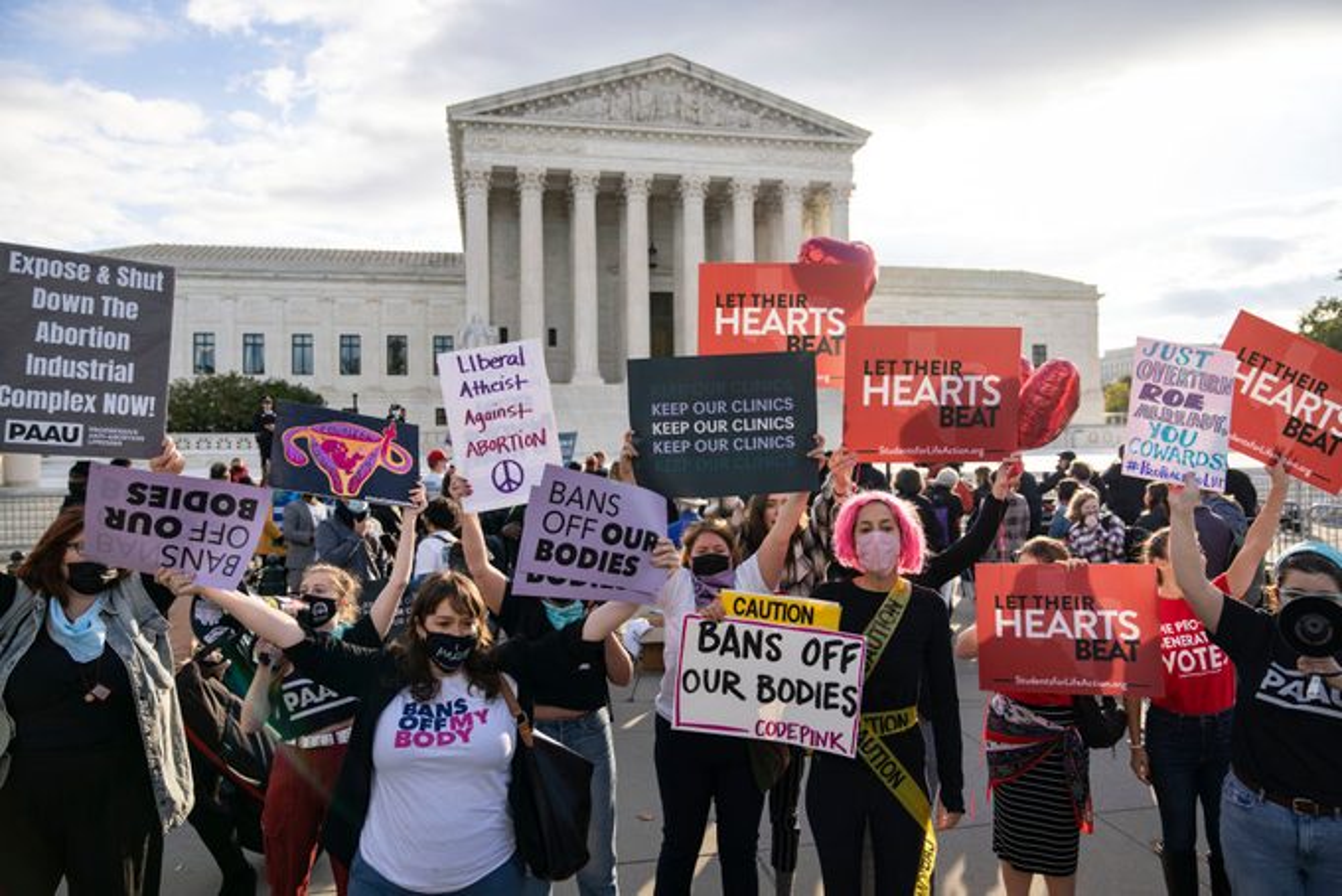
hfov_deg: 73.7
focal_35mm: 24
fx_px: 895
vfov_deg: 53.2
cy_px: 448
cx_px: 671
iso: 125
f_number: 2.8
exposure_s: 1/800
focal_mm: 24
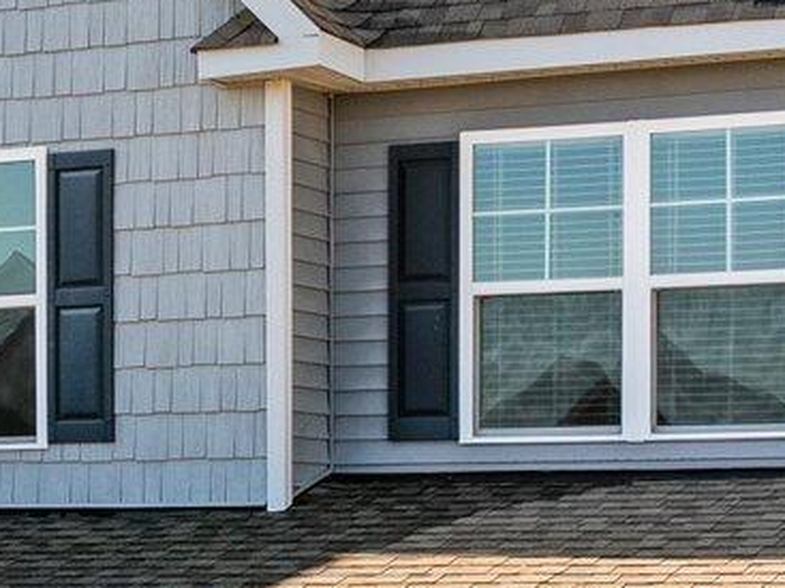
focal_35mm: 134
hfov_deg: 14.4
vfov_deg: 10.7
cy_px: 888
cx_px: -79
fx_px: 3038
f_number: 2.8
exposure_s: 1/320
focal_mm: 12.29
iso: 210
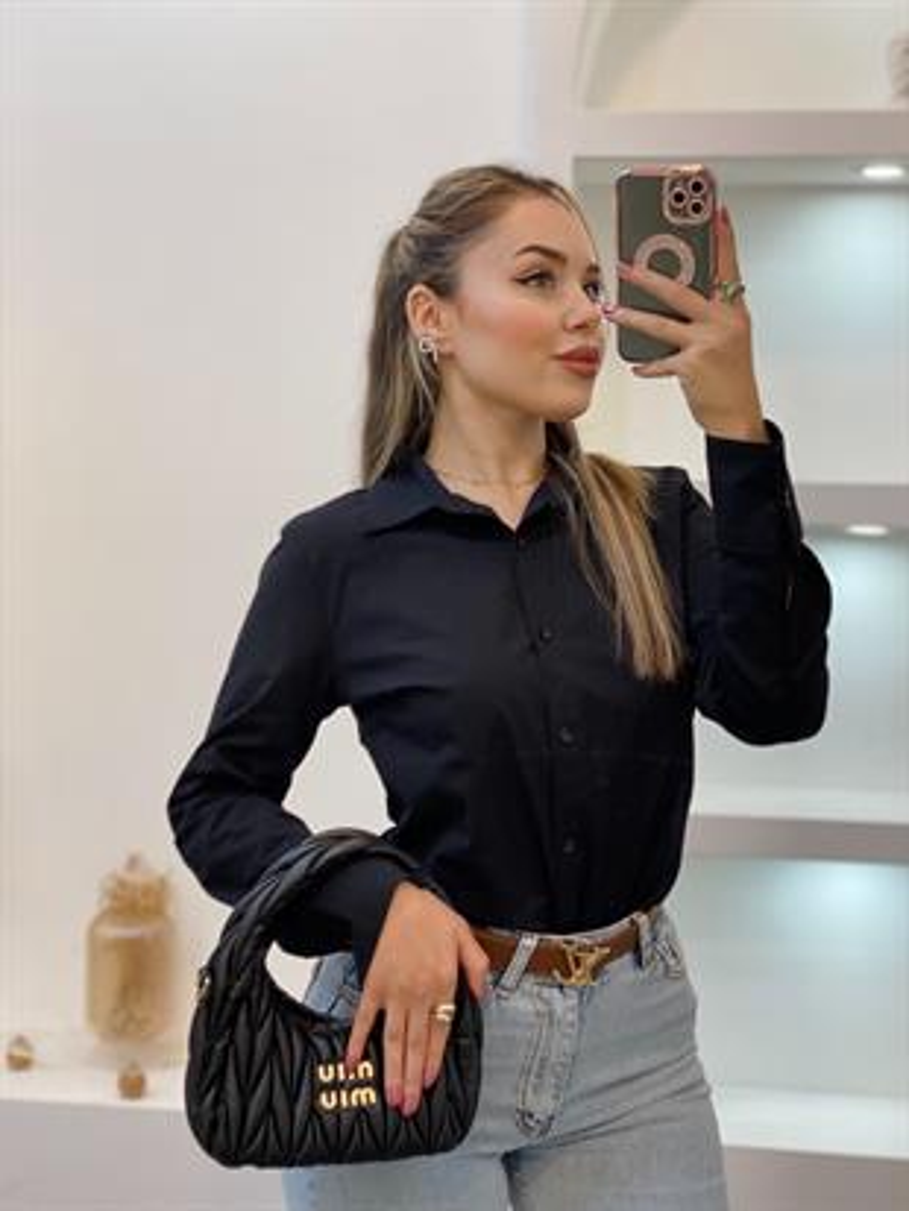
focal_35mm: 52
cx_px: 454
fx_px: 1820
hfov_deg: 28.0
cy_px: 606
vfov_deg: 36.8
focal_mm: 6
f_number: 2
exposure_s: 1/100
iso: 100
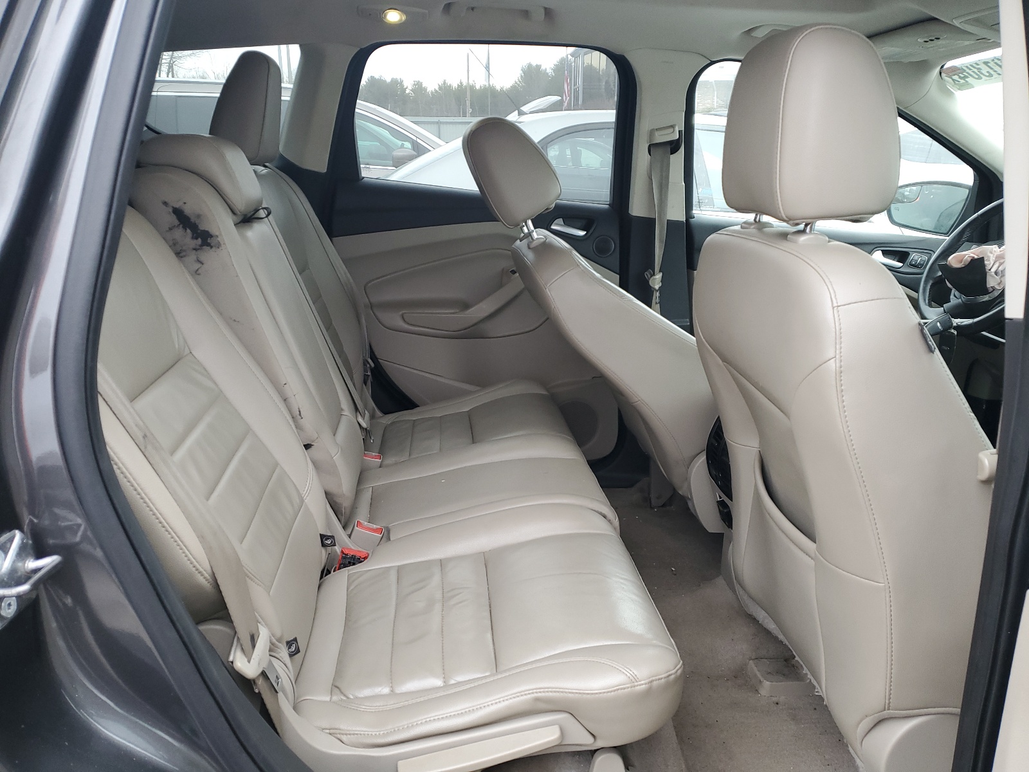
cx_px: 514
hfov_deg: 67.3
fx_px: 773
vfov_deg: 53.1
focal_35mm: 26
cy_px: 386
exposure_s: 1/60.2
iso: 70
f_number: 1.5
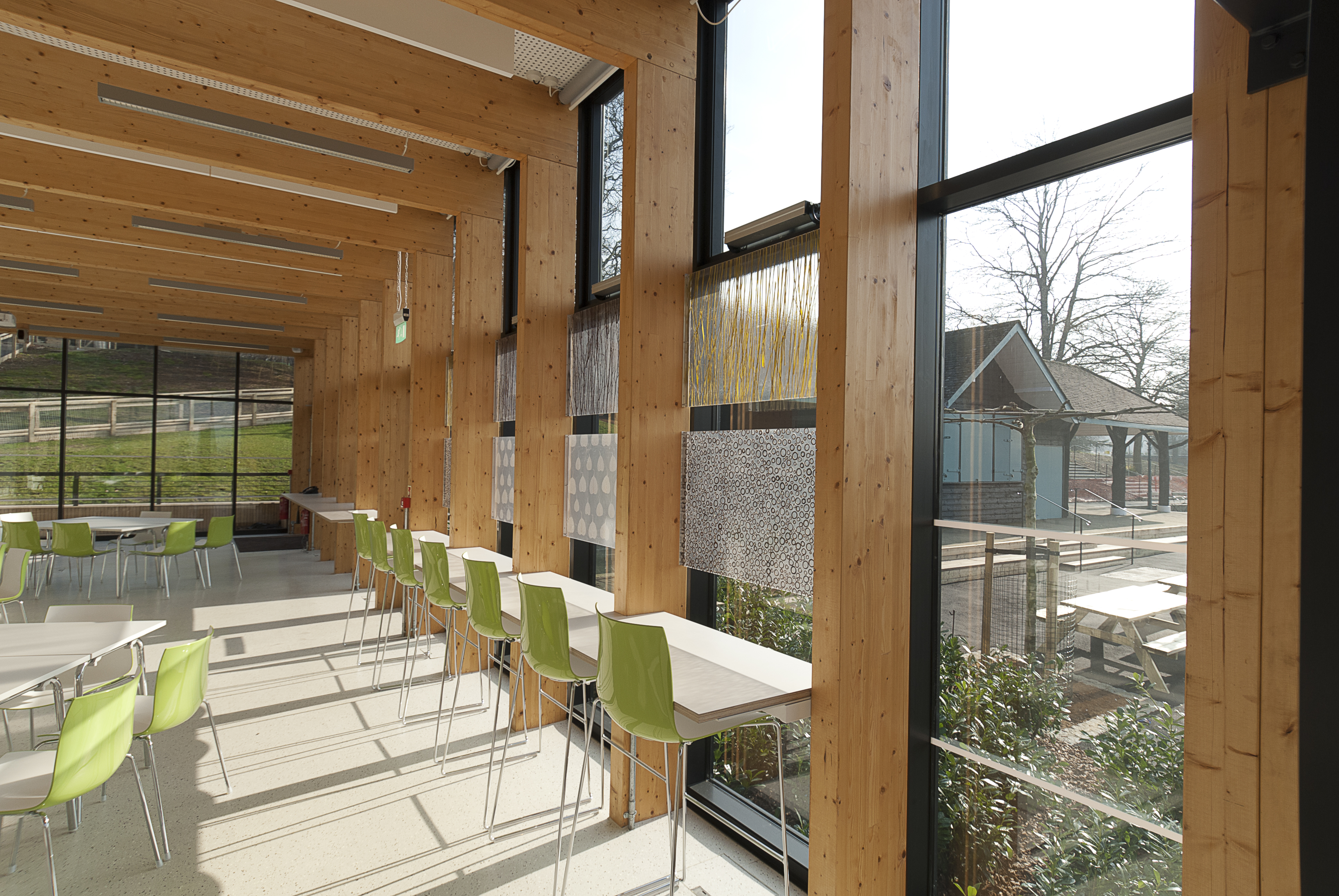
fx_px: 670
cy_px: 448
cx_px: 670
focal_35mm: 18
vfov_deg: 67.5
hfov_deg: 89.9
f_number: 8
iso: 100
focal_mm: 12
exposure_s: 1/200
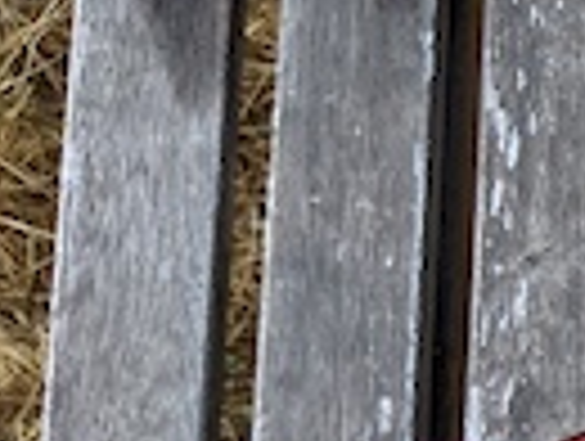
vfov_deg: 8.8
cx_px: 1742
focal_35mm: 166
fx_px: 2811
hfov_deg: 9.4
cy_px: 554
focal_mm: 4.44
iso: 49
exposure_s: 1/419
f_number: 1.8
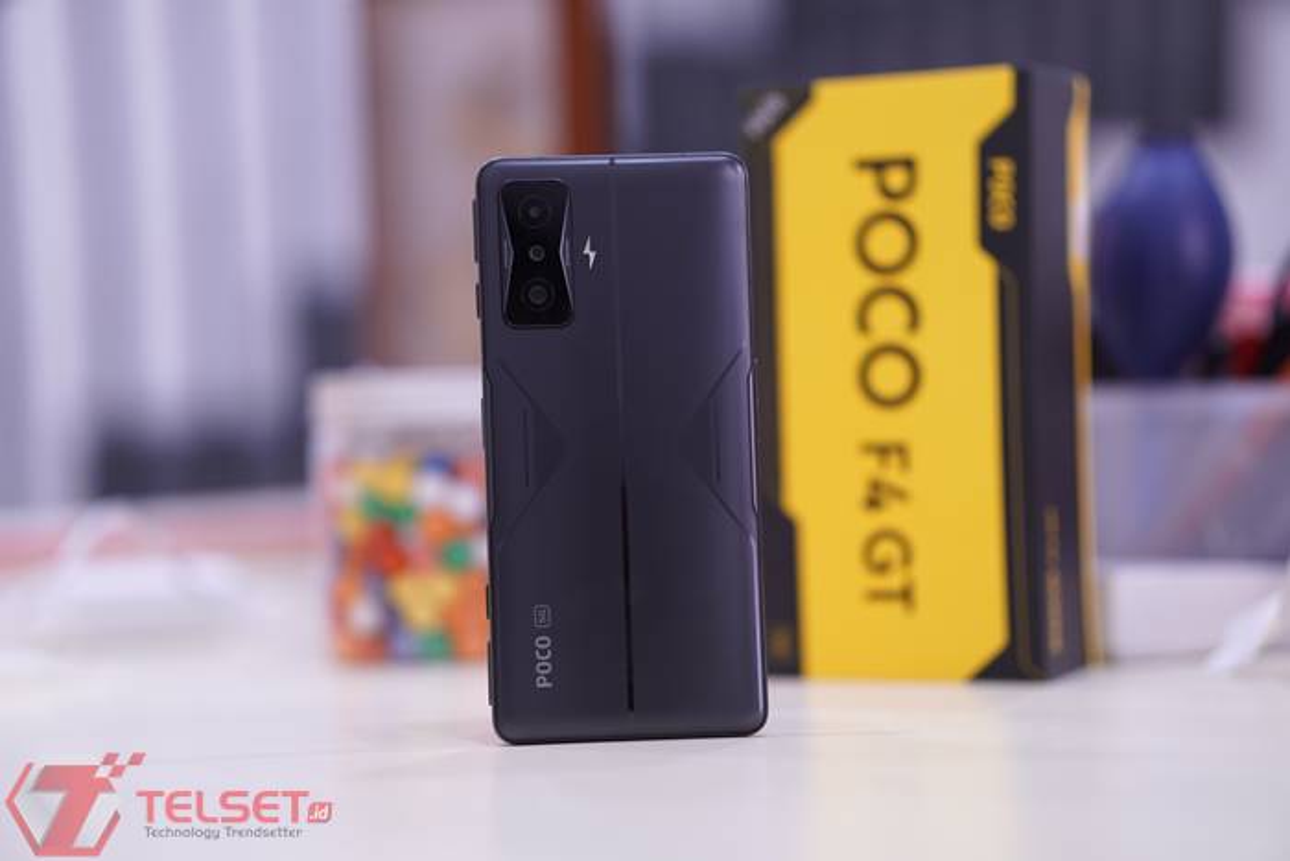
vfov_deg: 16.3
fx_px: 3010
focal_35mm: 84
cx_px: 645
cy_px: 430
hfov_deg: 24.2
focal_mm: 56
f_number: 1.4
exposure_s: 1/100
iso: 250
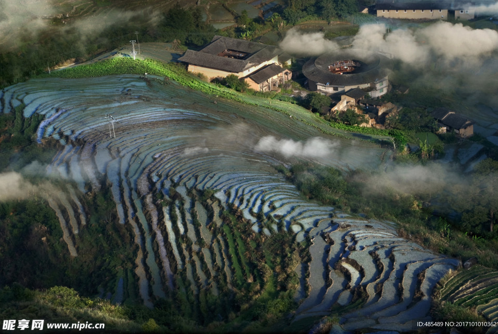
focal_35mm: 145
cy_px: 155
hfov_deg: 14.1
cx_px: 262
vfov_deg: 9.5
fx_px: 2008
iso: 200
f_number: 22
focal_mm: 90
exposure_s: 1/50
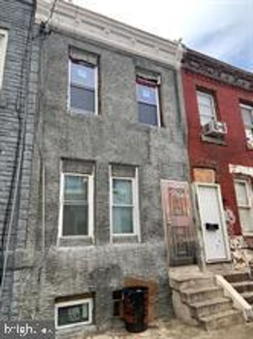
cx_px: 126
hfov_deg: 53.0
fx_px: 254
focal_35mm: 26
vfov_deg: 67.4
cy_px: 170
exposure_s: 1/121
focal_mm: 4.25
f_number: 1.8
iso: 32
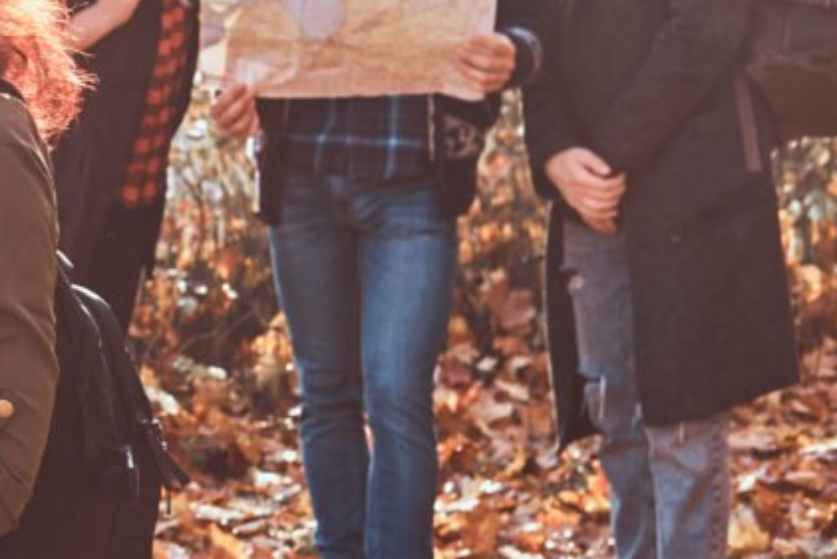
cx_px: -147
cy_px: 238
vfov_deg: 10.6
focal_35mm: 129
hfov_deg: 15.4
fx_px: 3000
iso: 200
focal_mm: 35
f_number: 4
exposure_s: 1/500
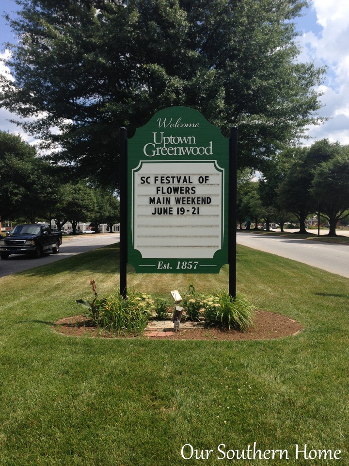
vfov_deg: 55.4
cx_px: 174
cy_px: 233
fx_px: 444
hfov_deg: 42.9
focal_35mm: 33
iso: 50
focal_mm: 4.12
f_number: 2.4
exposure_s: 1/1869
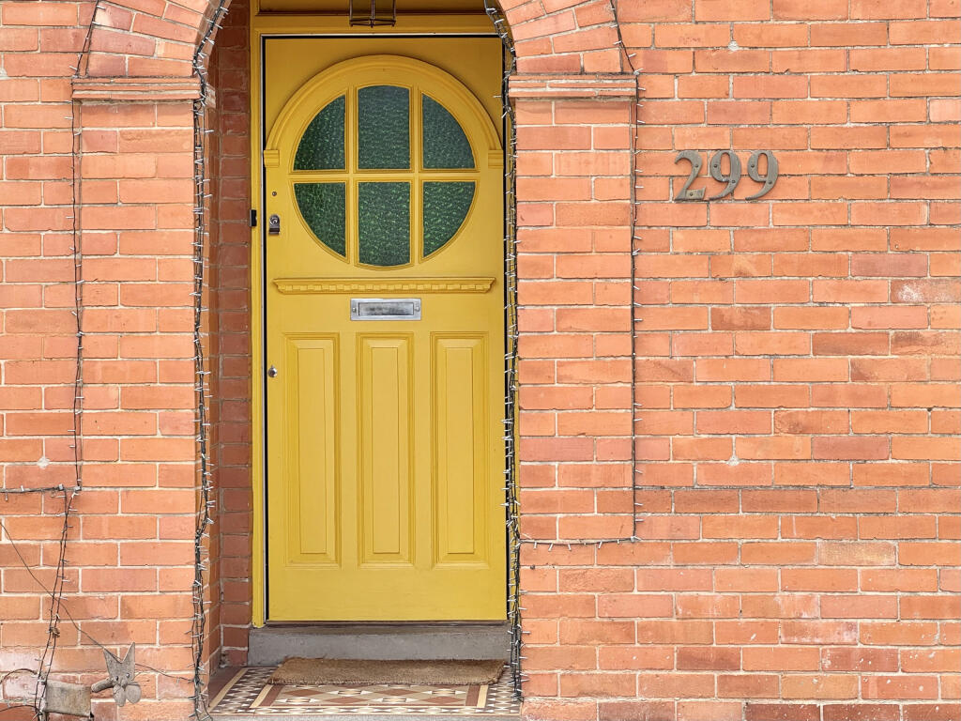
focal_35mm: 77
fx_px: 2138
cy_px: 360
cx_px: 480
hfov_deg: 25.3
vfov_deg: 19.1
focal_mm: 9
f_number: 2.8
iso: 25
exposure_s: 1/213
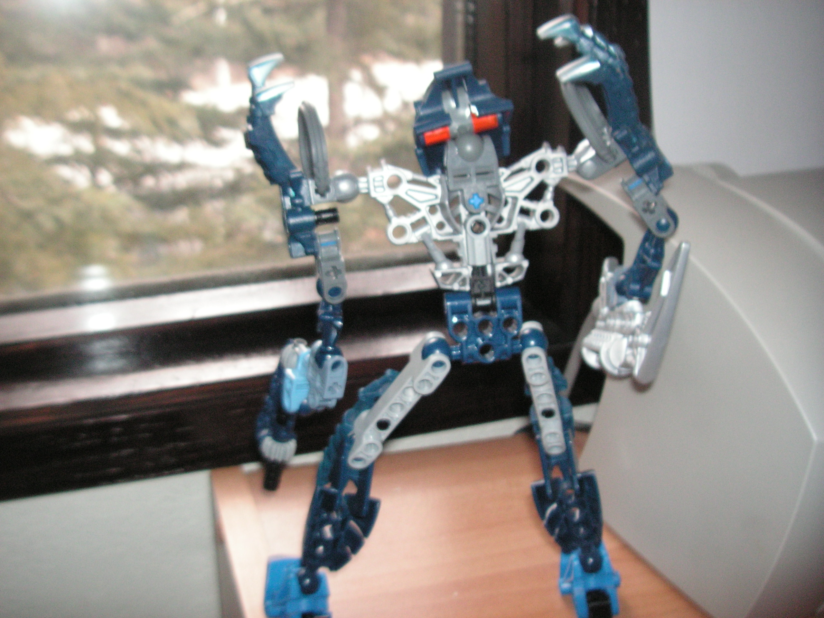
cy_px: 309
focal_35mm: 38
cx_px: 412
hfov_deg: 49.0
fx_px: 905
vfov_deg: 37.7
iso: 160
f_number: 3.3
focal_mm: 6.3
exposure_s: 1/45
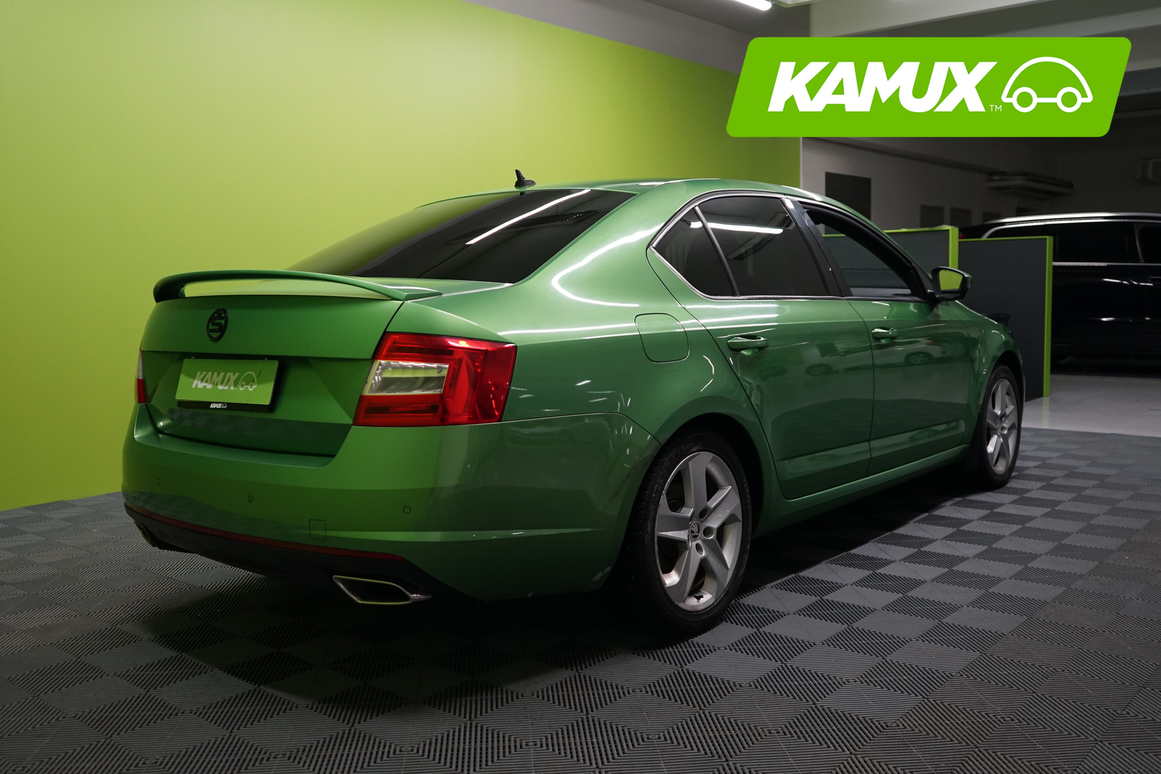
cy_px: 387
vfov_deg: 41.1
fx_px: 1032
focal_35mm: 32
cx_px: 580
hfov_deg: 58.7
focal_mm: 32
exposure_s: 1/50
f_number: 4
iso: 1000
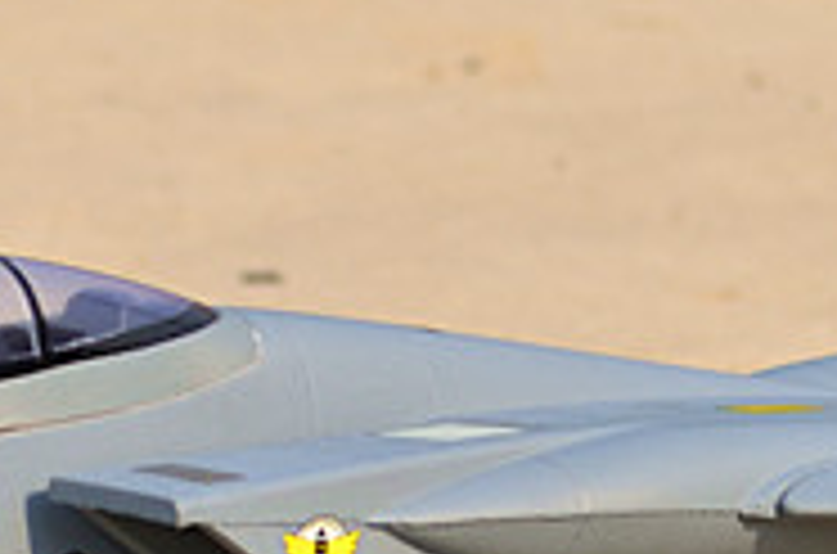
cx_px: 608
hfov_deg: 4.3
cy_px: 547
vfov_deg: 2.8
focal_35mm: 484
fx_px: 11228
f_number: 5.6
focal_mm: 75
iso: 100
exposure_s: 1/500
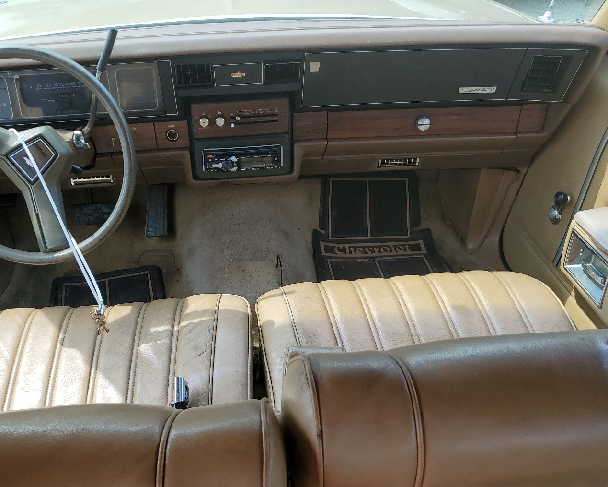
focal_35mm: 32
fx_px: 576
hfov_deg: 55.4
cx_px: 255
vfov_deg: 45.6
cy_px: 287
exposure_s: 1/500
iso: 50
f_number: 1.5
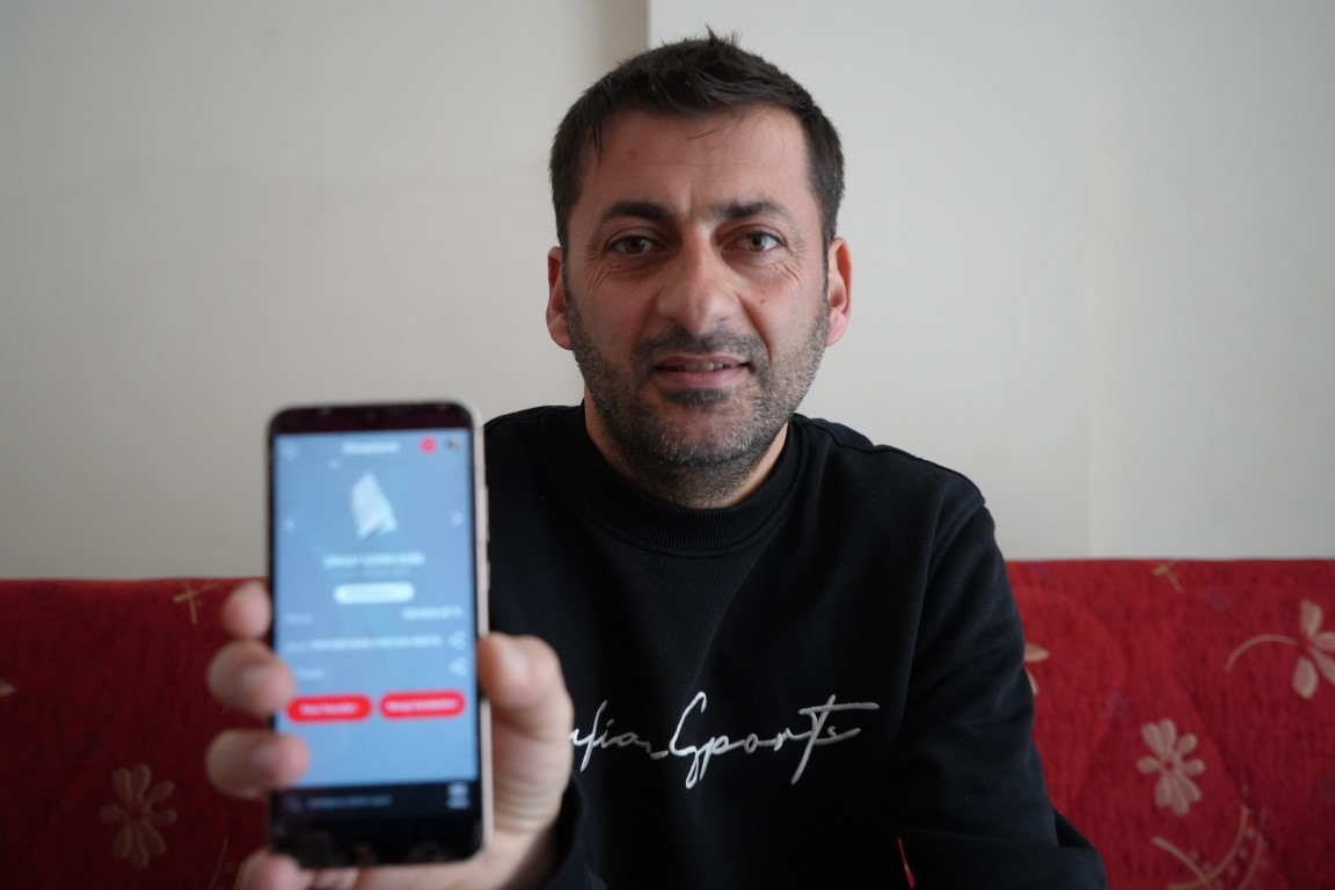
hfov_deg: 57.2
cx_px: 668
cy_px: 445
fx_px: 1224
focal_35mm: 33
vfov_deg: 40.0
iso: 4000
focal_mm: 33
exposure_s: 1/160
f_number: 4
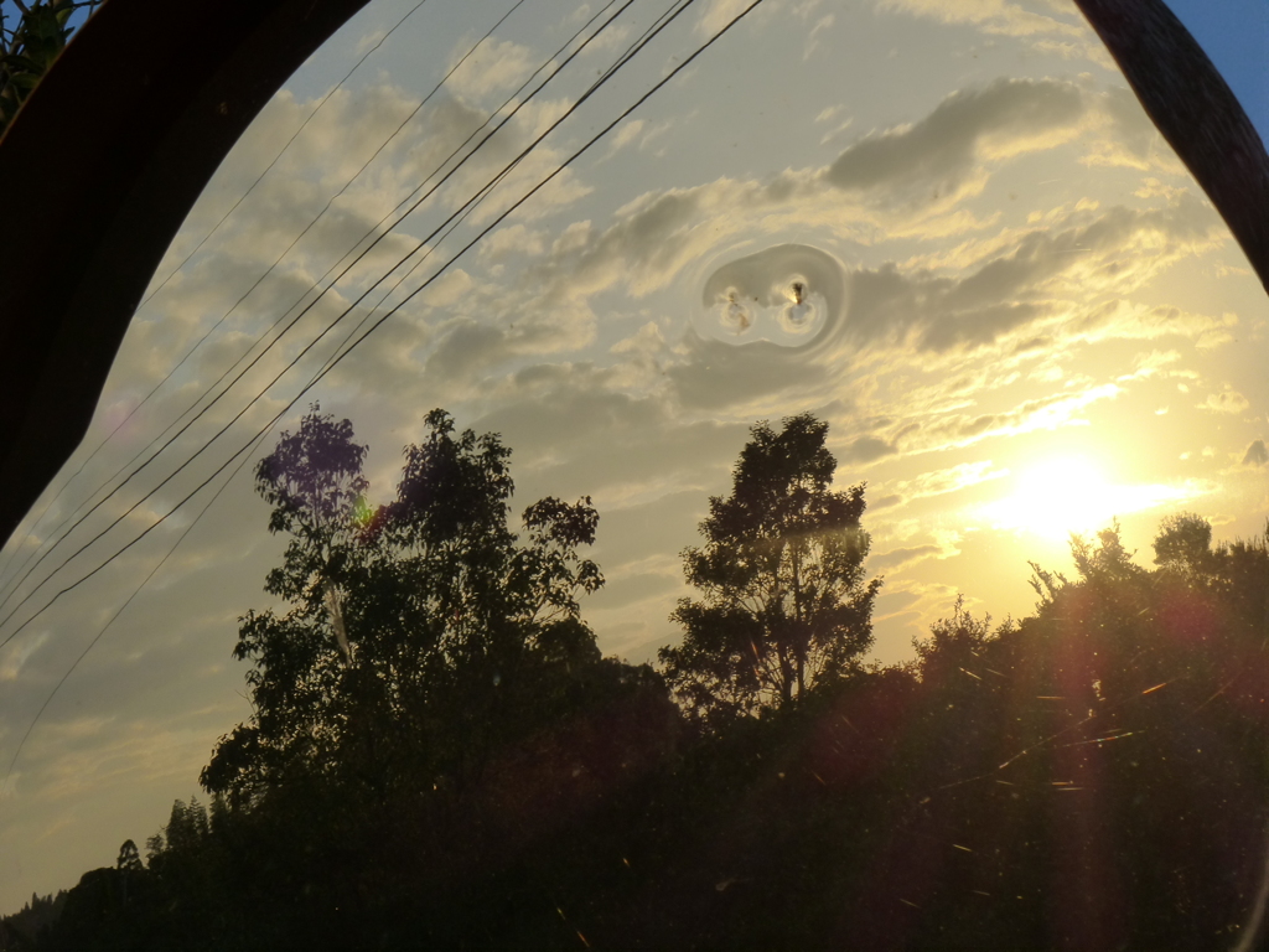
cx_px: 634
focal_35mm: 268
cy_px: 476
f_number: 6.3
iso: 200
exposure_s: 1/800
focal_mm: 48.3
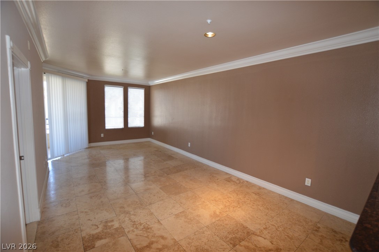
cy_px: 126
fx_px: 158
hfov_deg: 100.5
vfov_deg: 77.2
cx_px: 190
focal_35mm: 15
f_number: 4
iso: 400
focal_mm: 10
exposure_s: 1/60
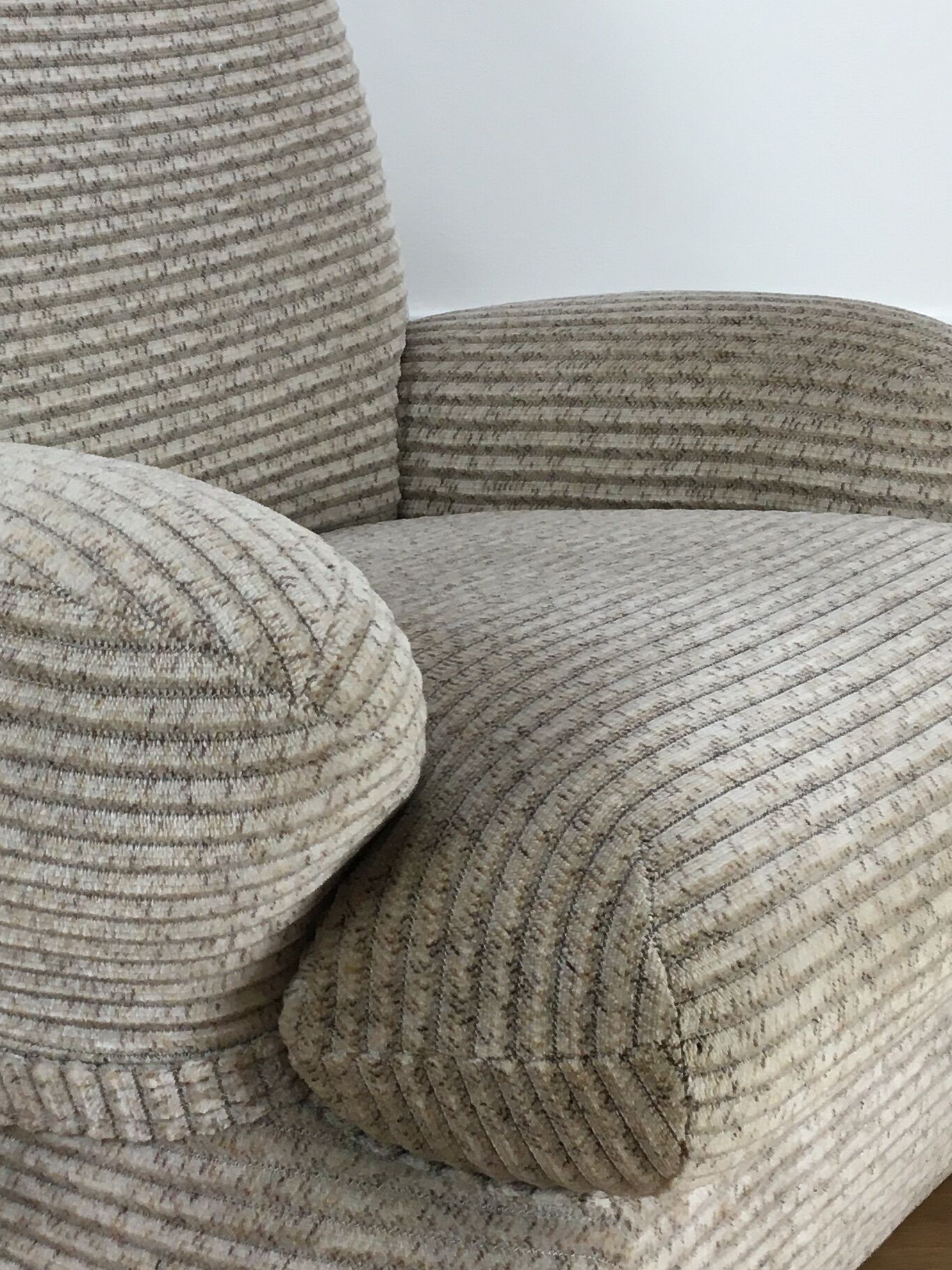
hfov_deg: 22.8
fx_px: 2347
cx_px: 263
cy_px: 595
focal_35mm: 64
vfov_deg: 30.3
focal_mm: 4.15
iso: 25
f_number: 2.2
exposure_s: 1/33
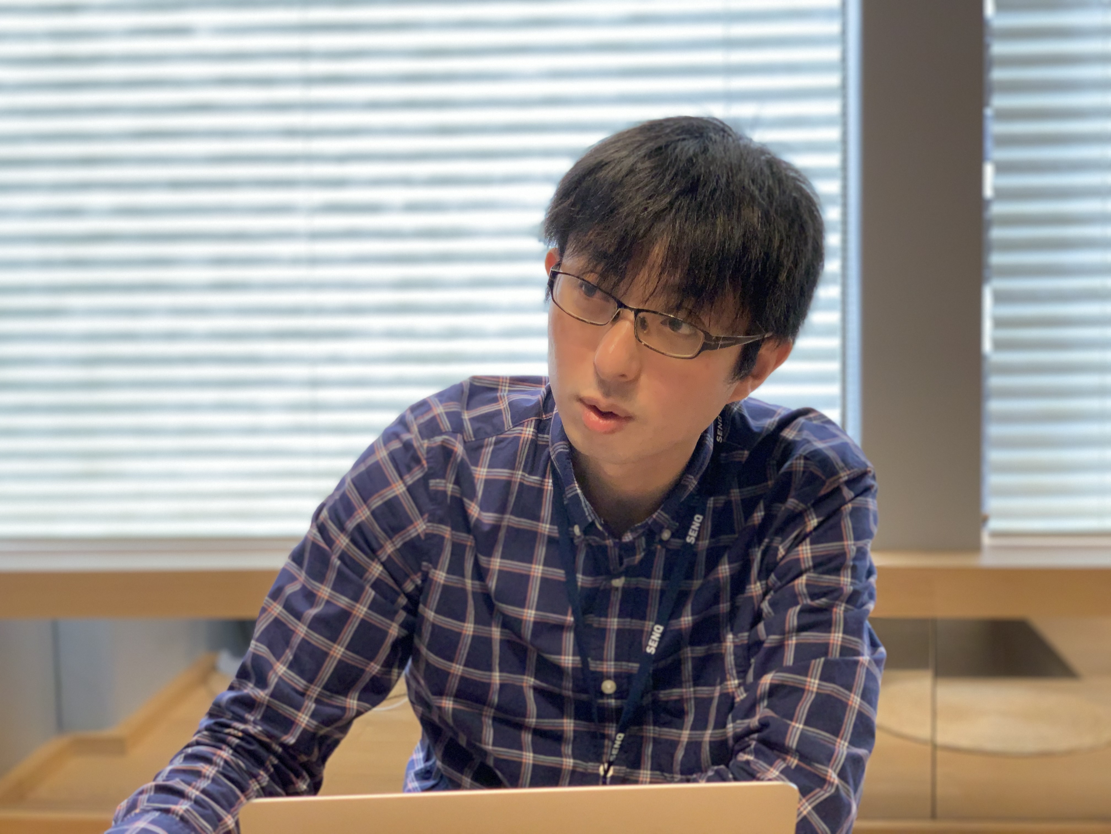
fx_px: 1669
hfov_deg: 36.8
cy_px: 417
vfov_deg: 28.0
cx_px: 556
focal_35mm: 52
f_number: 2.4
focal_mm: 6
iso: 125
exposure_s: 1/49
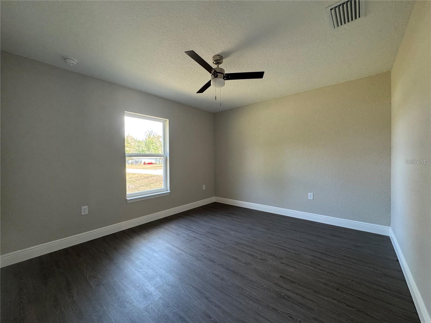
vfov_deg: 85.7
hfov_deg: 102.1
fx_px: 174
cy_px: 162
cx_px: 216
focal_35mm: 14
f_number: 2.2
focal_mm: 2.22
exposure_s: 1/60
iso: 200
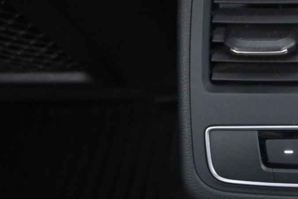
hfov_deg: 30.4
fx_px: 480
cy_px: 102
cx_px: 338
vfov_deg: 23.4
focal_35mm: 58
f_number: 3.5
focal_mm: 16
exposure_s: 1/3
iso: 5000
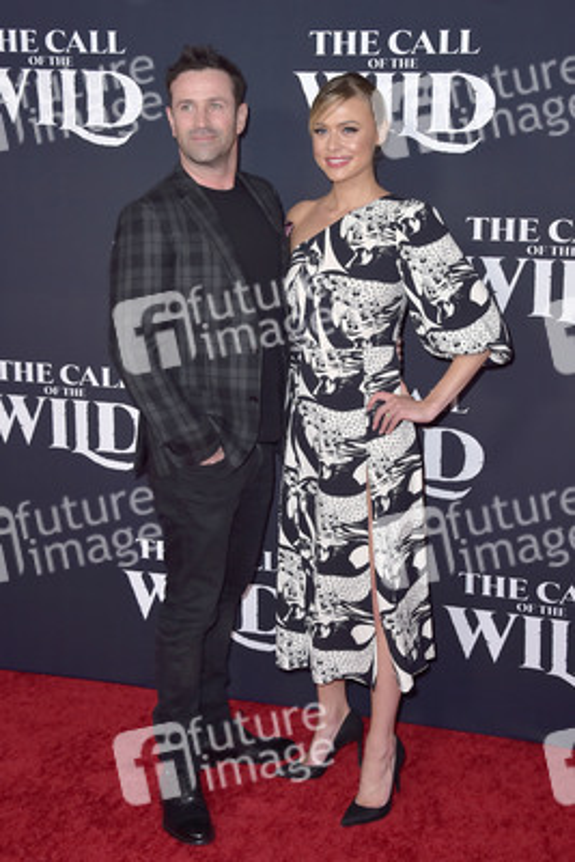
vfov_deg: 39.6
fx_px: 1197
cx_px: 288
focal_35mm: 50
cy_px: 431
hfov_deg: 27.0
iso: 320
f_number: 7.1
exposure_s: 1/250
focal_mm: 50
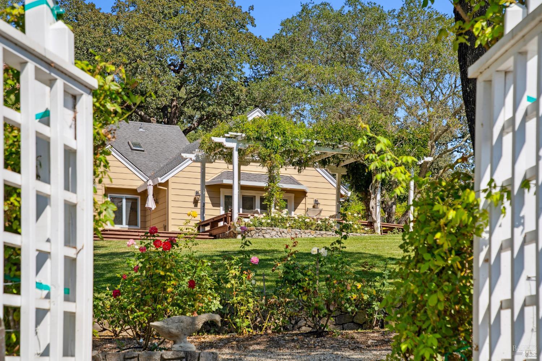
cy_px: 180
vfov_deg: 19.5
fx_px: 1054
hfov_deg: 28.8
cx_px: 271
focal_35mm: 70
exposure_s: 1/500
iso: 400
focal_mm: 70
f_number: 8
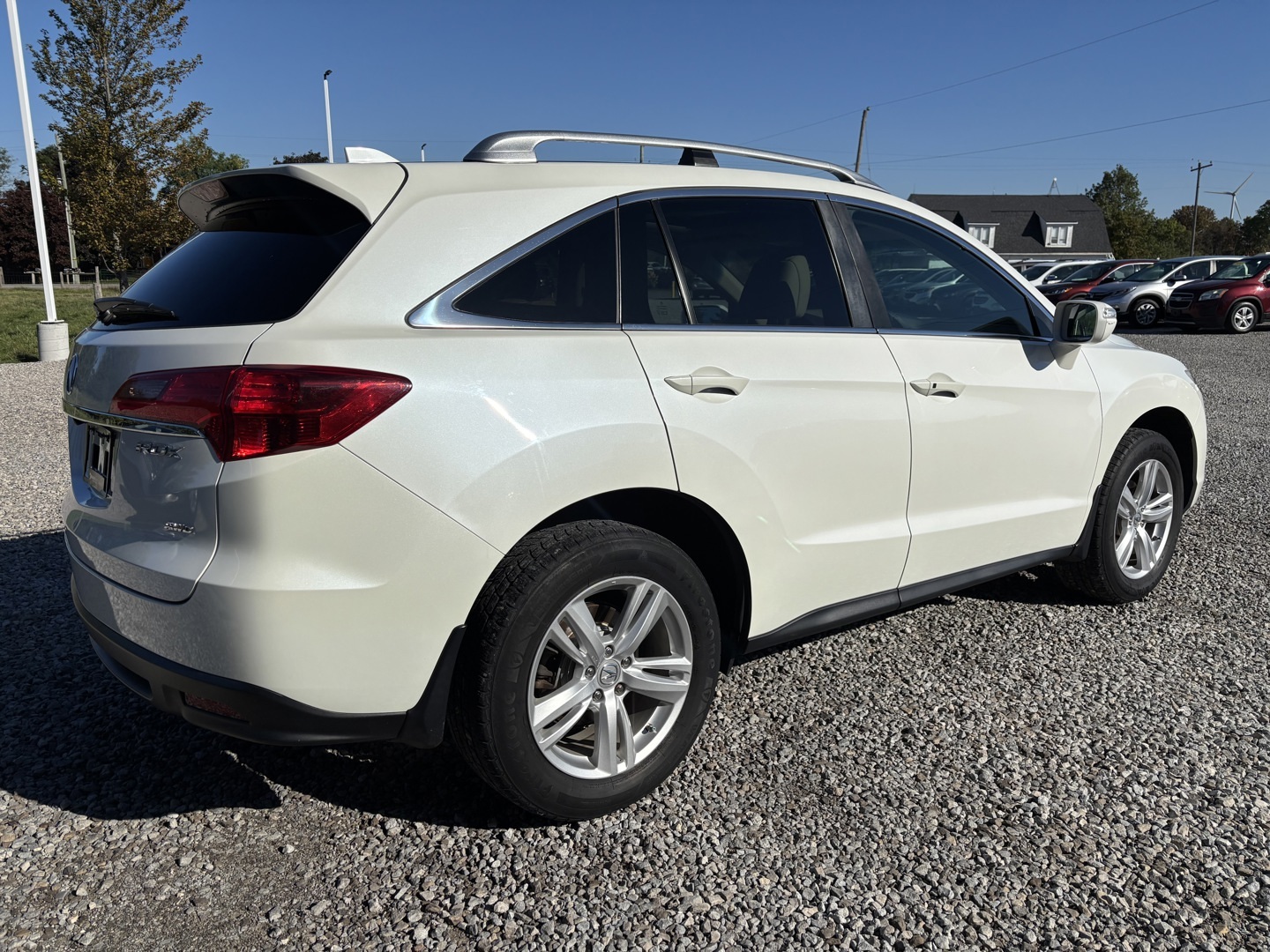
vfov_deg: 53.1
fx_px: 954
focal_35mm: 26
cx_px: 635
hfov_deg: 67.3
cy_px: 476
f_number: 1.6
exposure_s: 1/9901
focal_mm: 5.96
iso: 50
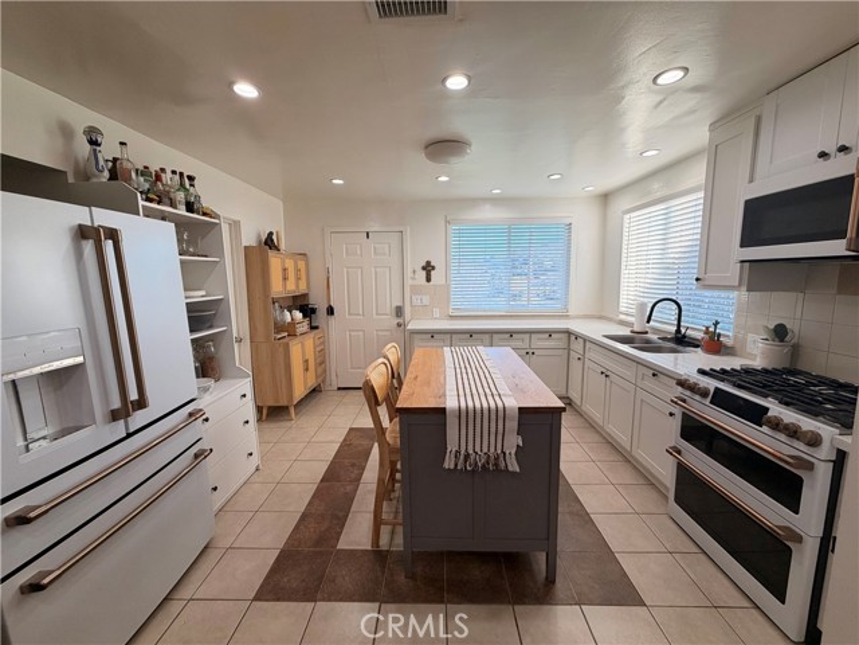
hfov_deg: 102.1
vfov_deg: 85.7
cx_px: 430
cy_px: 322
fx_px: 347
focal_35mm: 14
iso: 80
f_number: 2.2
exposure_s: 1/120
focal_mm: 2.22
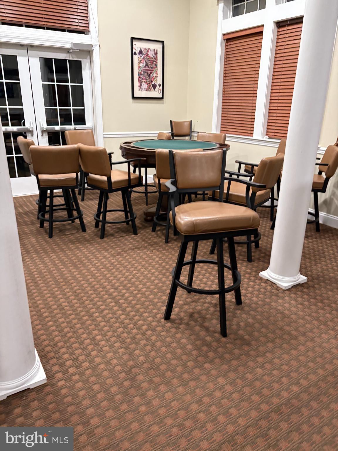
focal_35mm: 26
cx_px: 169
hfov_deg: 53.1
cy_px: 226
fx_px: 338
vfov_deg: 67.3
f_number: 1.6
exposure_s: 1/60
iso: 400
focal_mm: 5.96
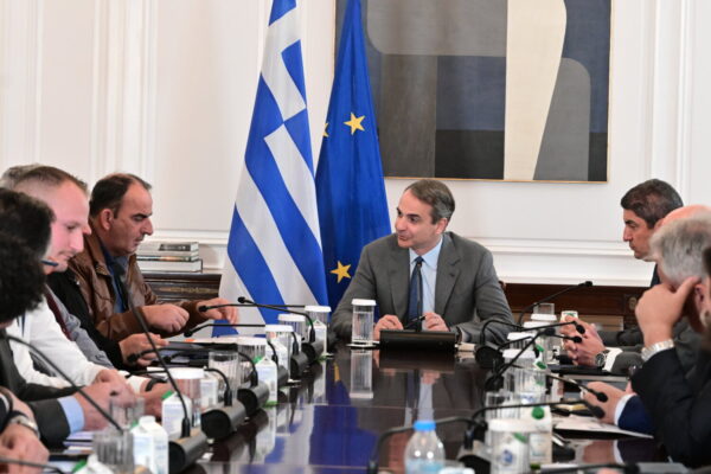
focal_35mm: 129
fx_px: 2548
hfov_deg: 15.9
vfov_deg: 10.6
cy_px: 237
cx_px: 356
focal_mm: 86
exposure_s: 1/250
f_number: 5.6
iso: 5000
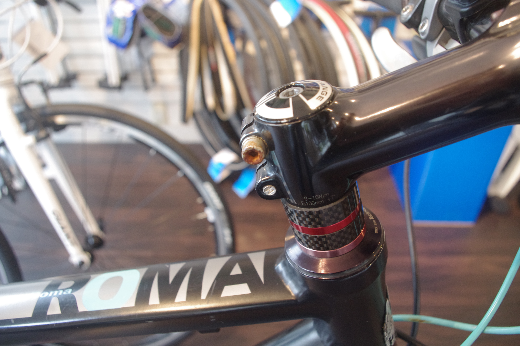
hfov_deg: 67.4
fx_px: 390
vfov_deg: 47.9
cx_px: 260
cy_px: 173
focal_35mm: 27
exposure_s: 1/25
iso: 1600
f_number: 5
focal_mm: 18
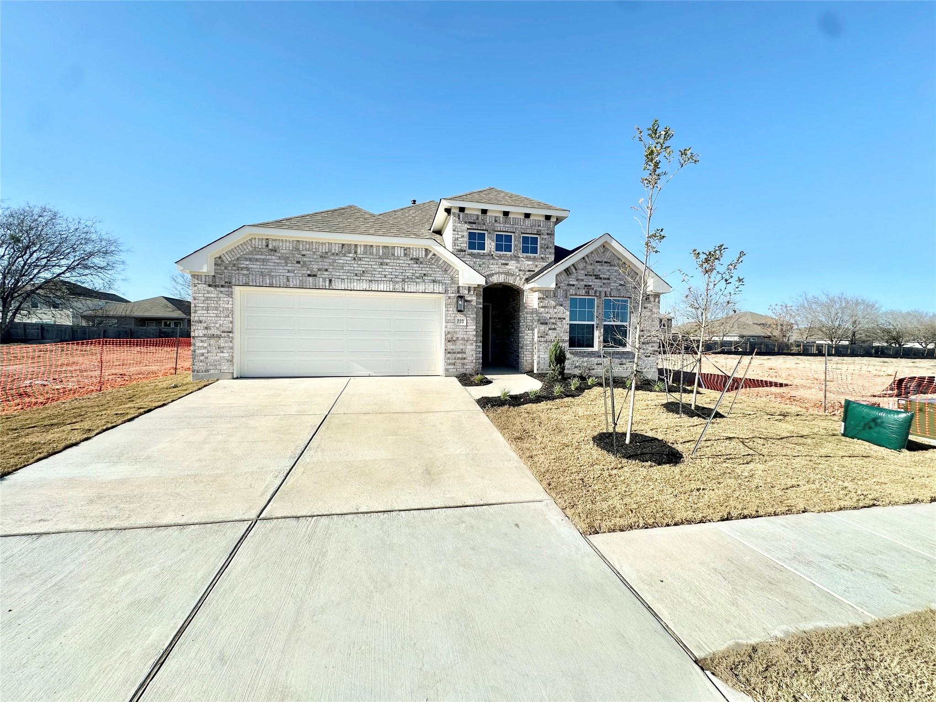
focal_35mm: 14
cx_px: 468
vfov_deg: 85.7
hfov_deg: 102.1
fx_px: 379
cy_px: 351
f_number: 2.2
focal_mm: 2.22
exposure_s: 1/2618
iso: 50
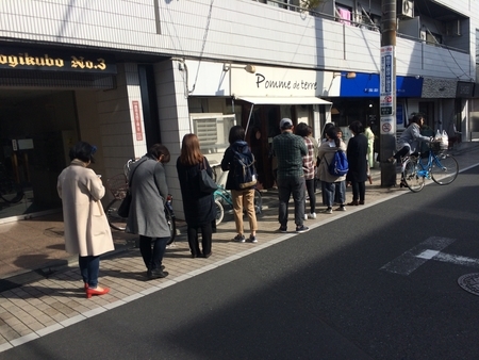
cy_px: 180
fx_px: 402
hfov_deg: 61.6
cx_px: 240
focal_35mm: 29
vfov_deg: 48.3
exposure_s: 1/1709
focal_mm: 4.15
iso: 32
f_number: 2.2
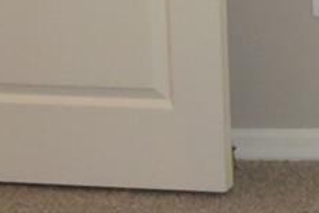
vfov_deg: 9.6
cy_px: -288
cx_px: 651
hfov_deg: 13.5
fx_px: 1134
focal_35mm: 128
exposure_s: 1/60
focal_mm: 6.7
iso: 900
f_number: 3.5
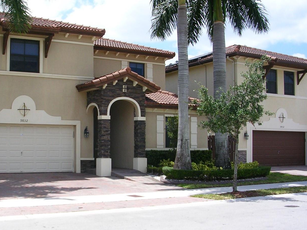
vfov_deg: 29.1
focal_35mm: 50
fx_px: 443
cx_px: 111
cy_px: 123
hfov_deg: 37.9
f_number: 5.6
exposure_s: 1/273
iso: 50
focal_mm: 5.8
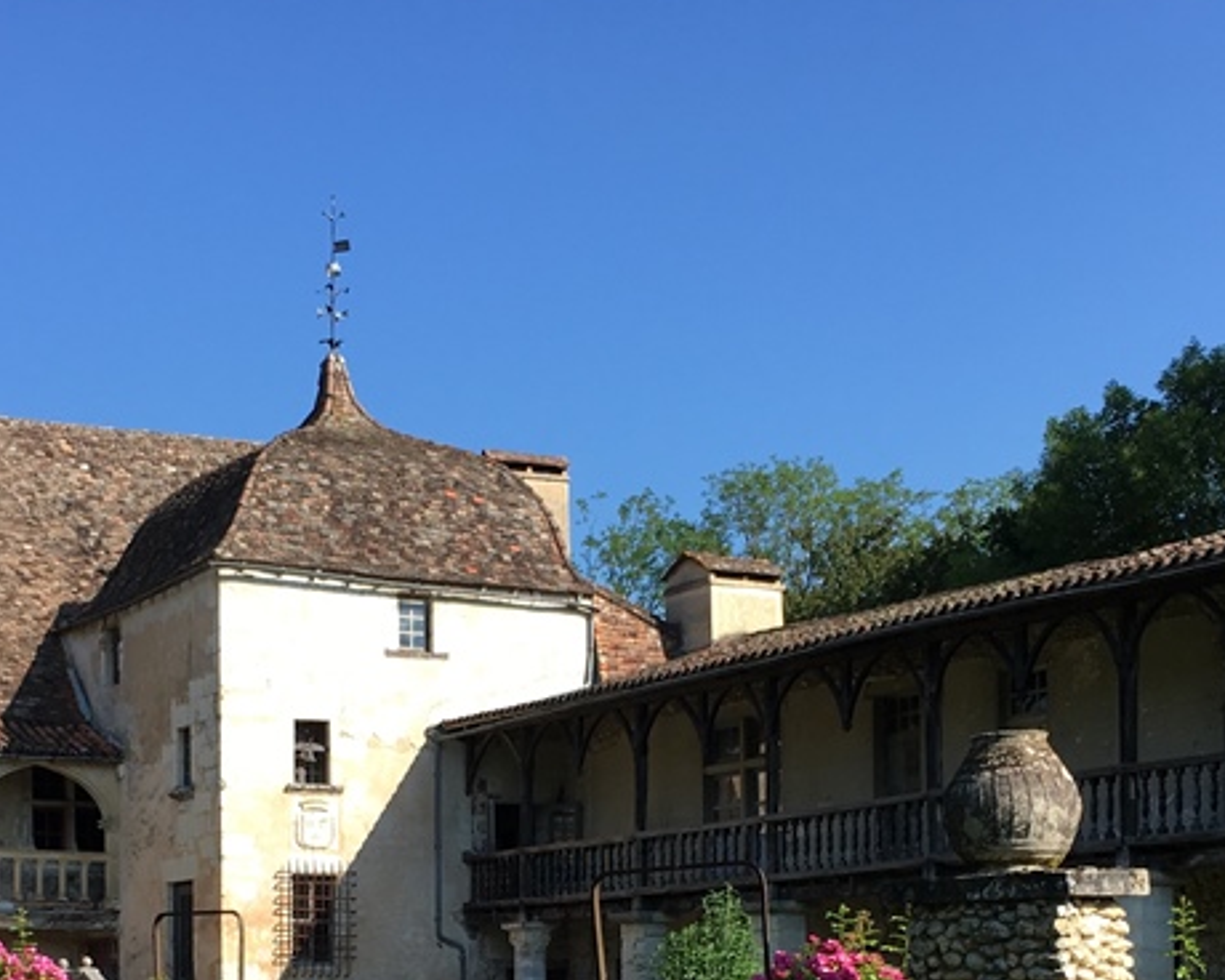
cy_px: 983
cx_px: 445
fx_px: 2284
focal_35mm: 63
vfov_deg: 23.2
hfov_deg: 29.9
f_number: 2.2
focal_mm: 4.15
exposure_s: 1/884
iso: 25
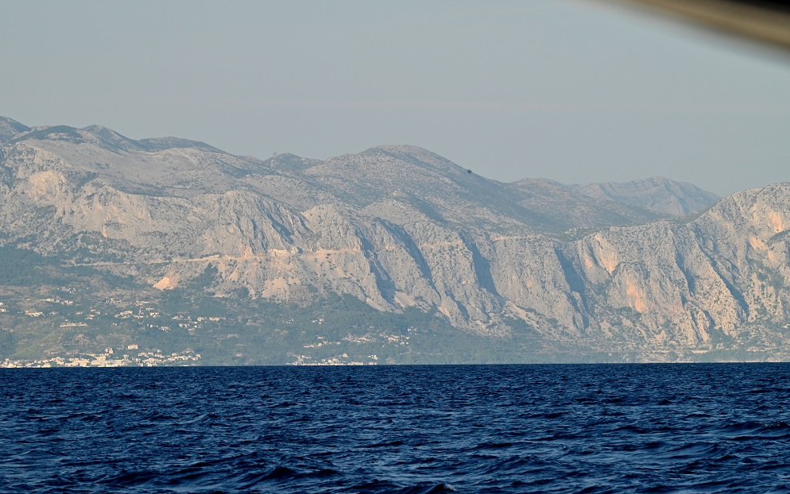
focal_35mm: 205
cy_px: 260
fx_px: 4415
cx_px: 394
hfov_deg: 10.2
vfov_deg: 6.4
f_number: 16
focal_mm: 200
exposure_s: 1/200
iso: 320
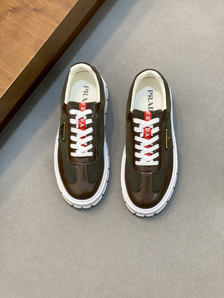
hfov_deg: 28.0
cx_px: 112
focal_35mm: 52
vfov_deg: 36.8
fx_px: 449
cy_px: 149
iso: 100
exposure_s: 1/100
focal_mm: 6
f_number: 2
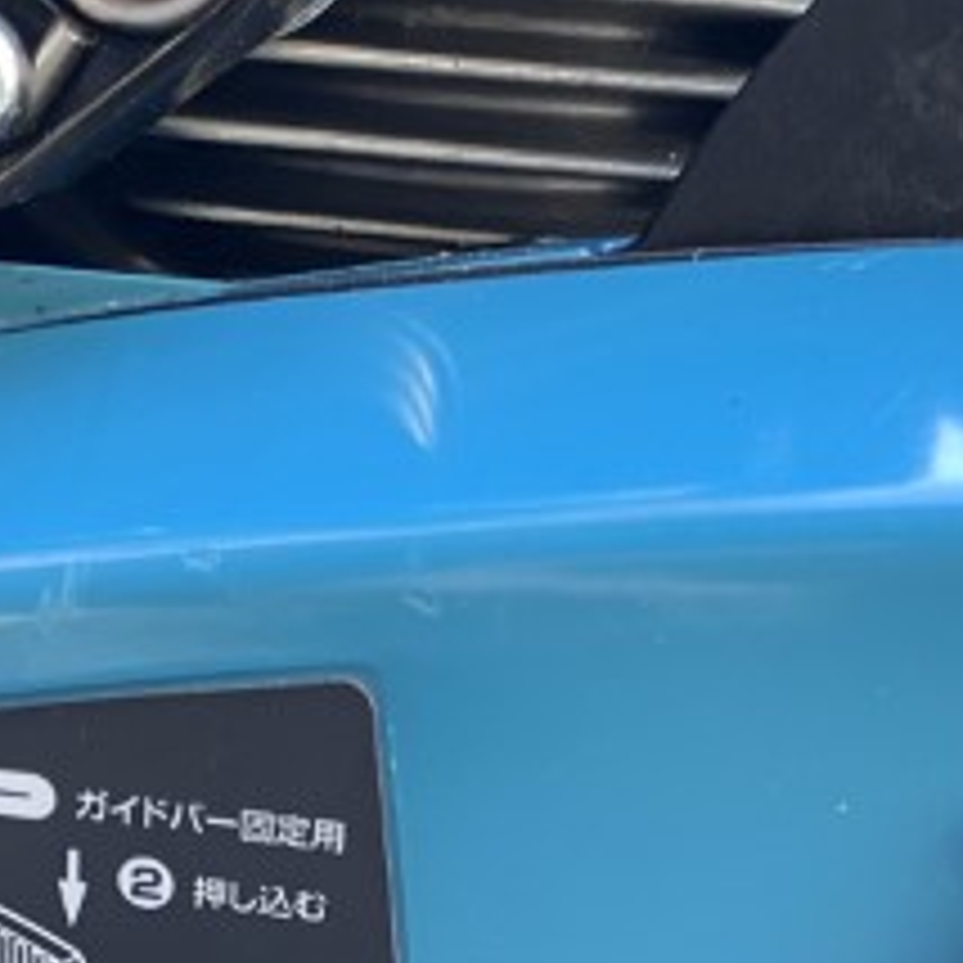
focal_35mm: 74
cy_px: 1004
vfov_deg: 22.3
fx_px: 2329
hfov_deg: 23.3
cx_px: 576
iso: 100
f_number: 1.8
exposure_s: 1/60
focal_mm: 3.99
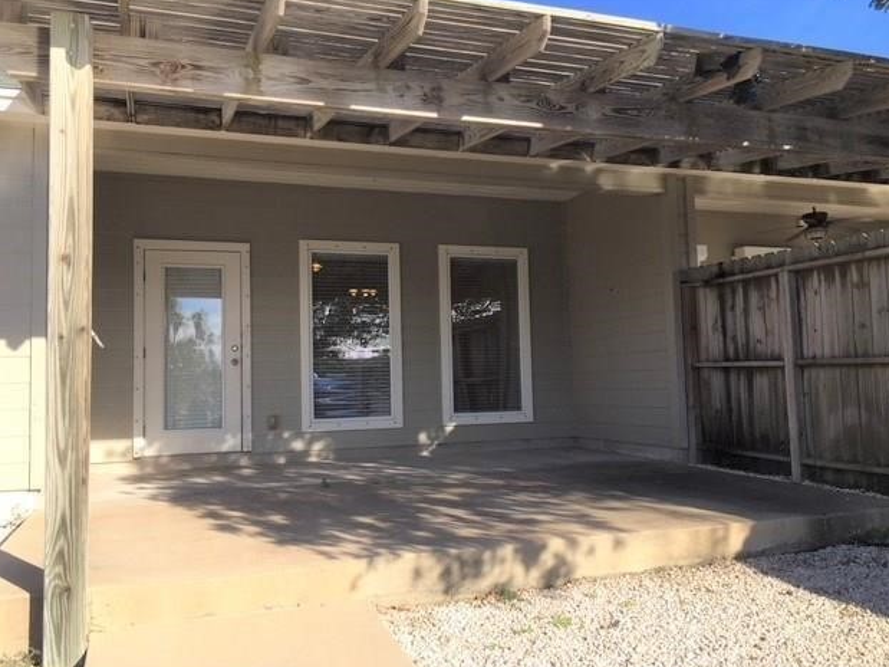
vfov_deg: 46.8
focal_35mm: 30
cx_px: 435
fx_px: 770
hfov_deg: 60.0
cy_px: 335
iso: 25
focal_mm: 4.15
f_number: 2.2
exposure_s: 1/761
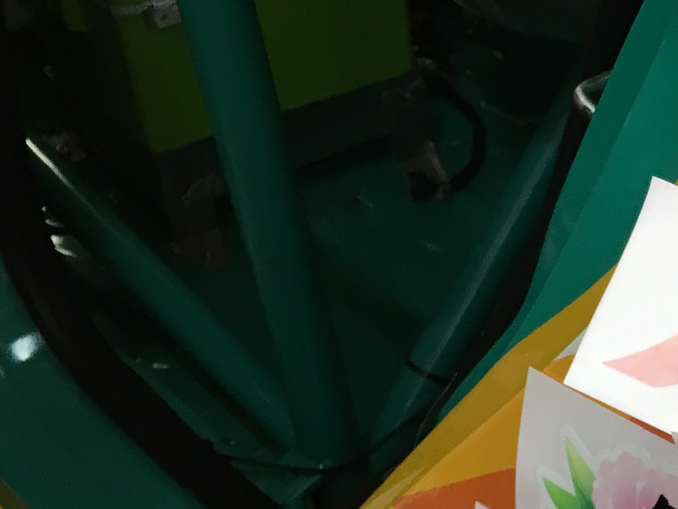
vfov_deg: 15.8
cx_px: 942
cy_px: 504
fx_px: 1802
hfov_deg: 19.3
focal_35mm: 92
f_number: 2.2
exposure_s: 1/30
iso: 50
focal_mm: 4.15
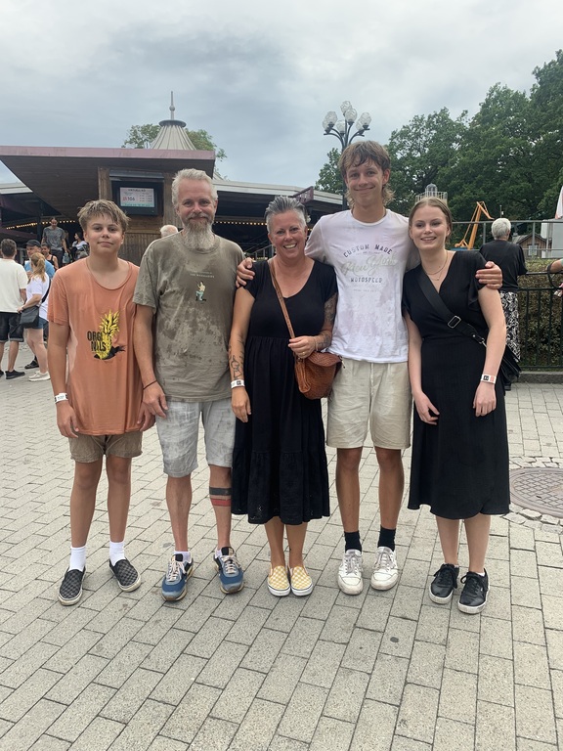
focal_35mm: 26
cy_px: 376
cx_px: 282
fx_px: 564
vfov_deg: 67.3
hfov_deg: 53.1
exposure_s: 1/148
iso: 25
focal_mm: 4.25
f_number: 1.8
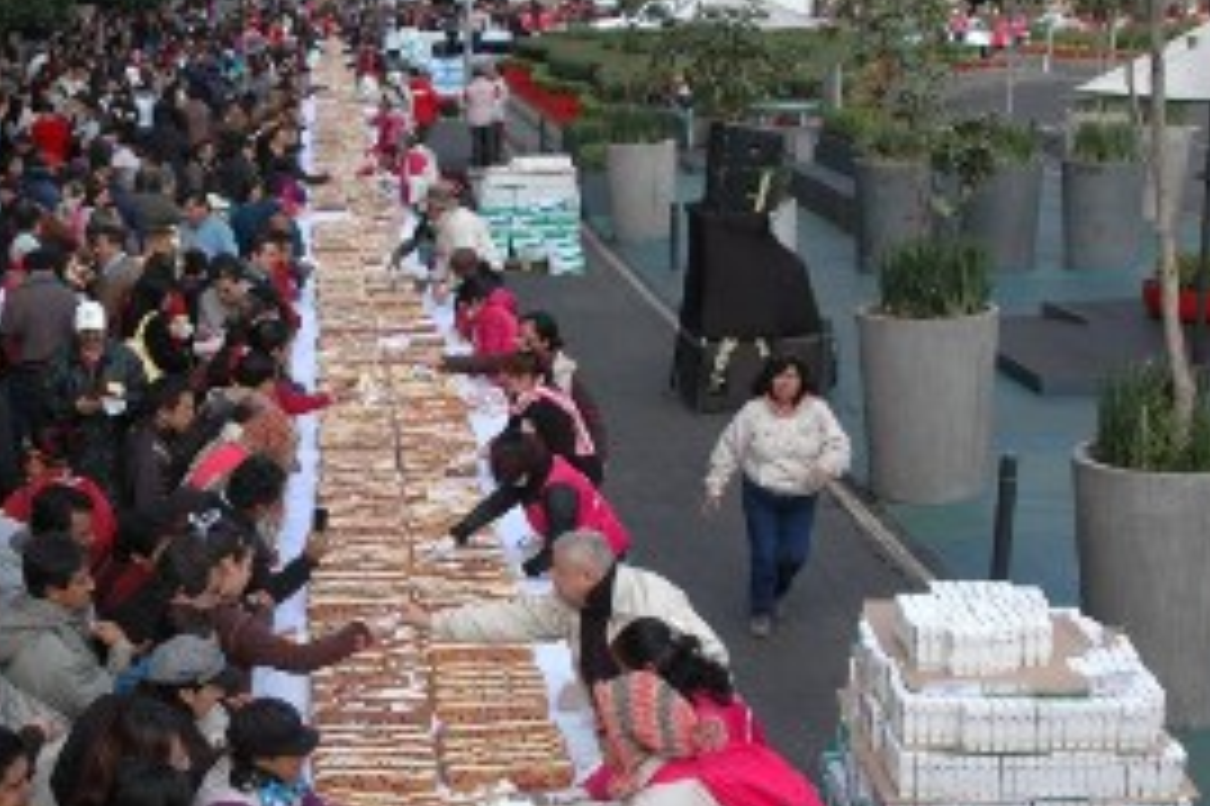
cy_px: 383
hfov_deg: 32.6
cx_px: 261
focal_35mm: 60
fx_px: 2015
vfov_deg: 22.6
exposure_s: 1/250
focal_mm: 24
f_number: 8
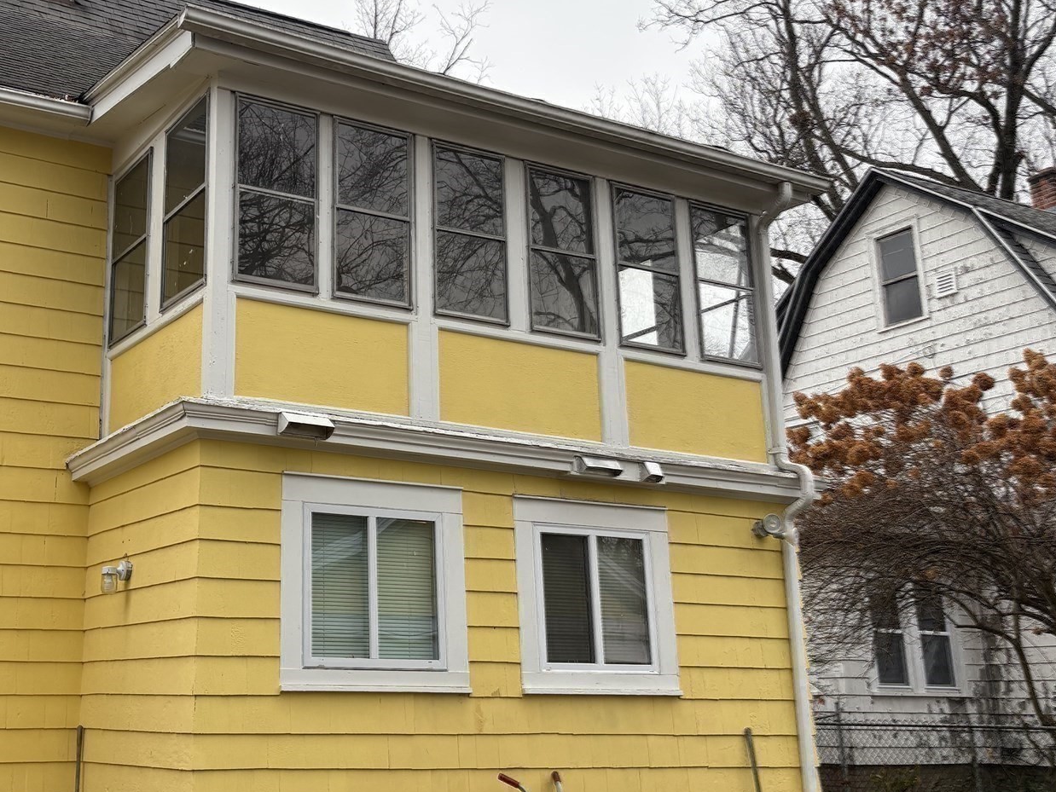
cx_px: 327
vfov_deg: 33.6
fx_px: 1312
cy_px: 352
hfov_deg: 43.1
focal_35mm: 43
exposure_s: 1/386
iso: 50
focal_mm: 5.96
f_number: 1.6
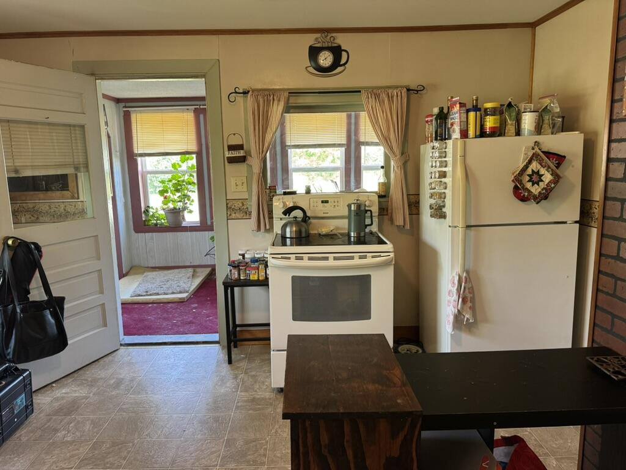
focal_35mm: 24
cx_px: 313
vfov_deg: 56.8
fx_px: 434
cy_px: 235
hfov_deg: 71.6
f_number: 1.78
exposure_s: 1/60
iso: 200
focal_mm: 6.76
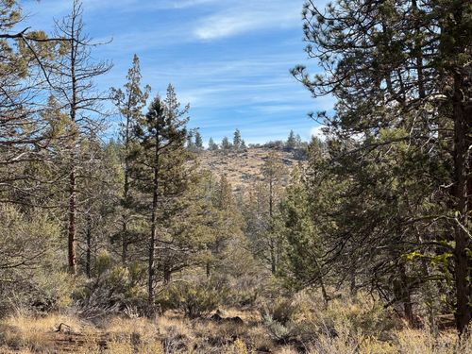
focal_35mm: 77
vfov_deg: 19.1
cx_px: 236
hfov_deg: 25.3
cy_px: 177
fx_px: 1050
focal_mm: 9
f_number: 2.8
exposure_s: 1/595
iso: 25
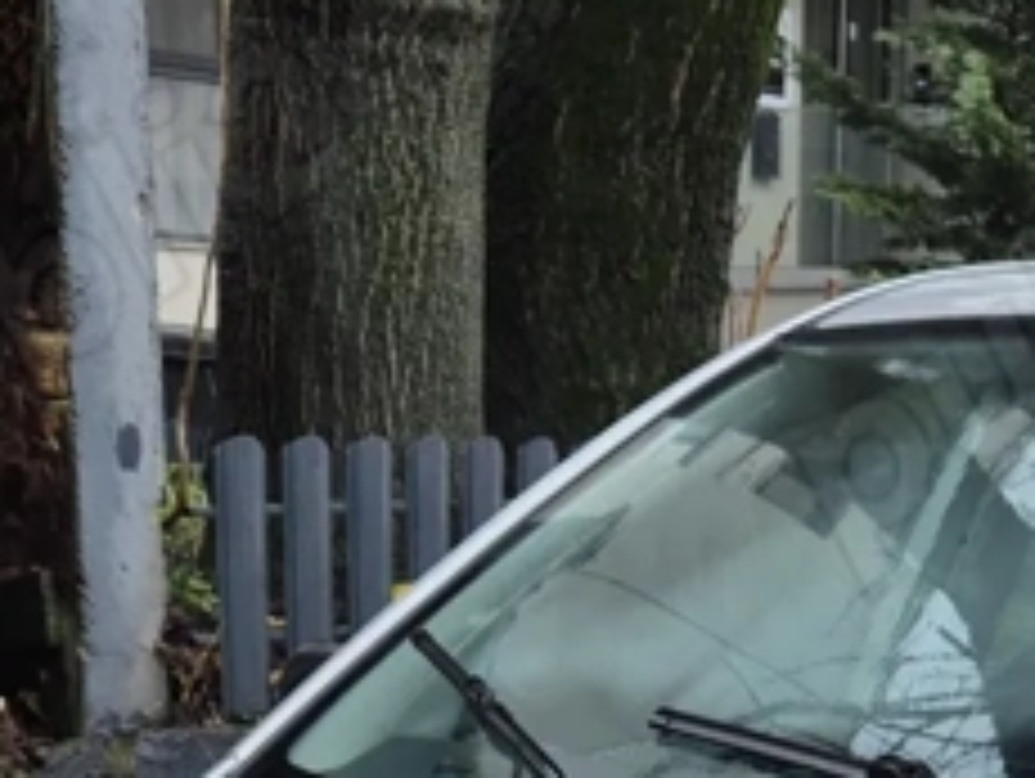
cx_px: 742
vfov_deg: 13.3
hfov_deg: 19.5
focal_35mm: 100
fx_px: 2993
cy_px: 1408
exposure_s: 1/180
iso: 200
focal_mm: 5.4
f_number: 1.8
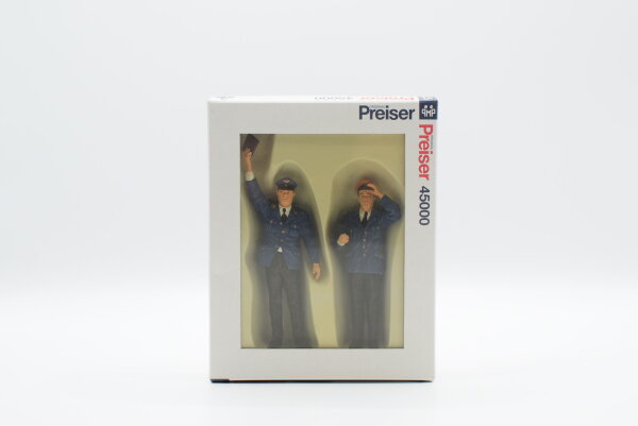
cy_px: 213
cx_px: 319
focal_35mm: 52
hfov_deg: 37.8
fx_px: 931
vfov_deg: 25.8
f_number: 8
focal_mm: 35
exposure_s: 1/125
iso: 320
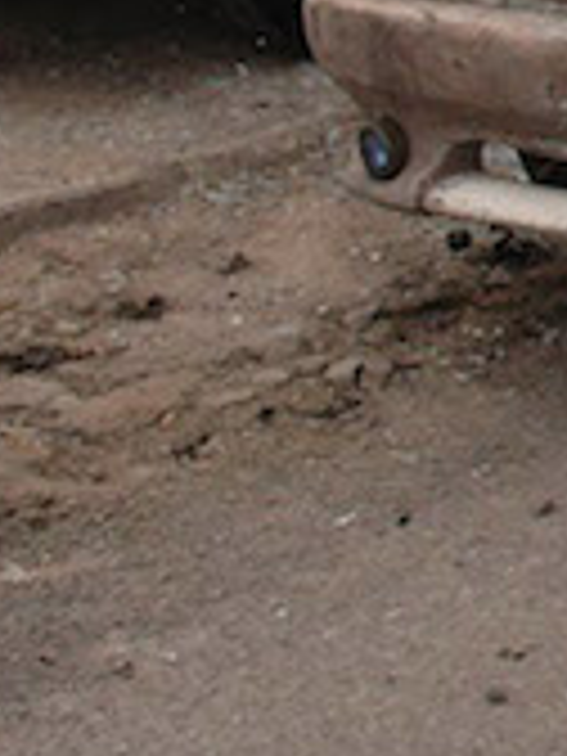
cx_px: 1436
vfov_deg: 17.2
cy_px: -191
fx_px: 2359
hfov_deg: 11.1
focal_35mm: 108
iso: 640
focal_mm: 18
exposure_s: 1/500
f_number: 11
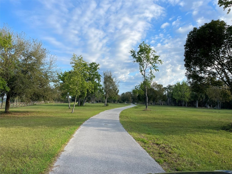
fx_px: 174
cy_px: 87
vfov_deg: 53.1
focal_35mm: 26
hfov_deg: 67.3
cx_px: 116
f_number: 1.6
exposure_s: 1/2660
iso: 50
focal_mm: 5.1
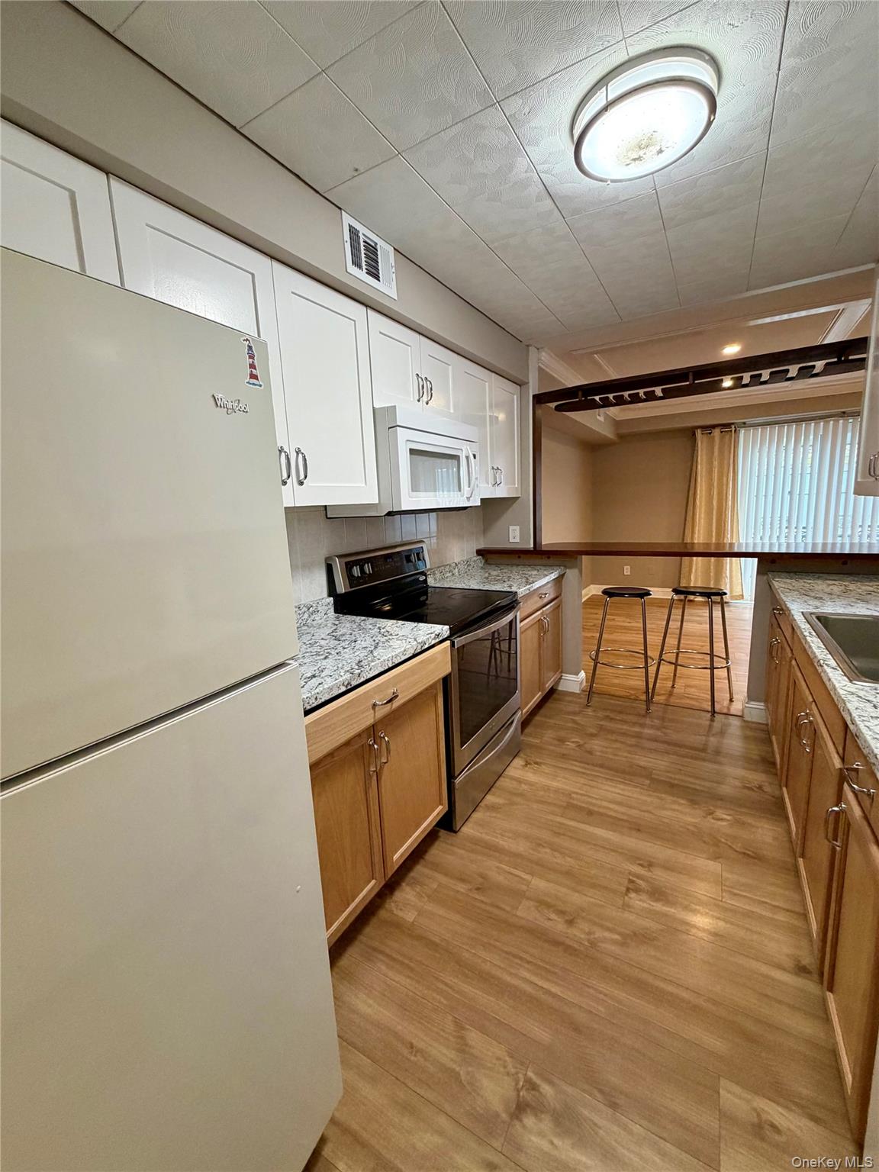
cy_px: 586
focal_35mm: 14
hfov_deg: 85.7
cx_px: 440
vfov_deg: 102.1
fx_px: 474
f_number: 2.2
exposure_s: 1/60
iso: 250
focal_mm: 2.22
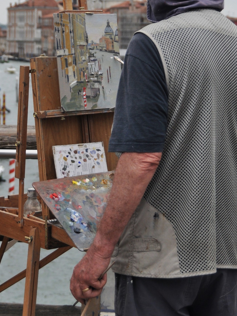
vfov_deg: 19.9
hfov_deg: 15.1
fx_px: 895
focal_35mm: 98
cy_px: 80
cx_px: 108
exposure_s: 1/1600
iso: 400
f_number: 4.8
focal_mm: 42
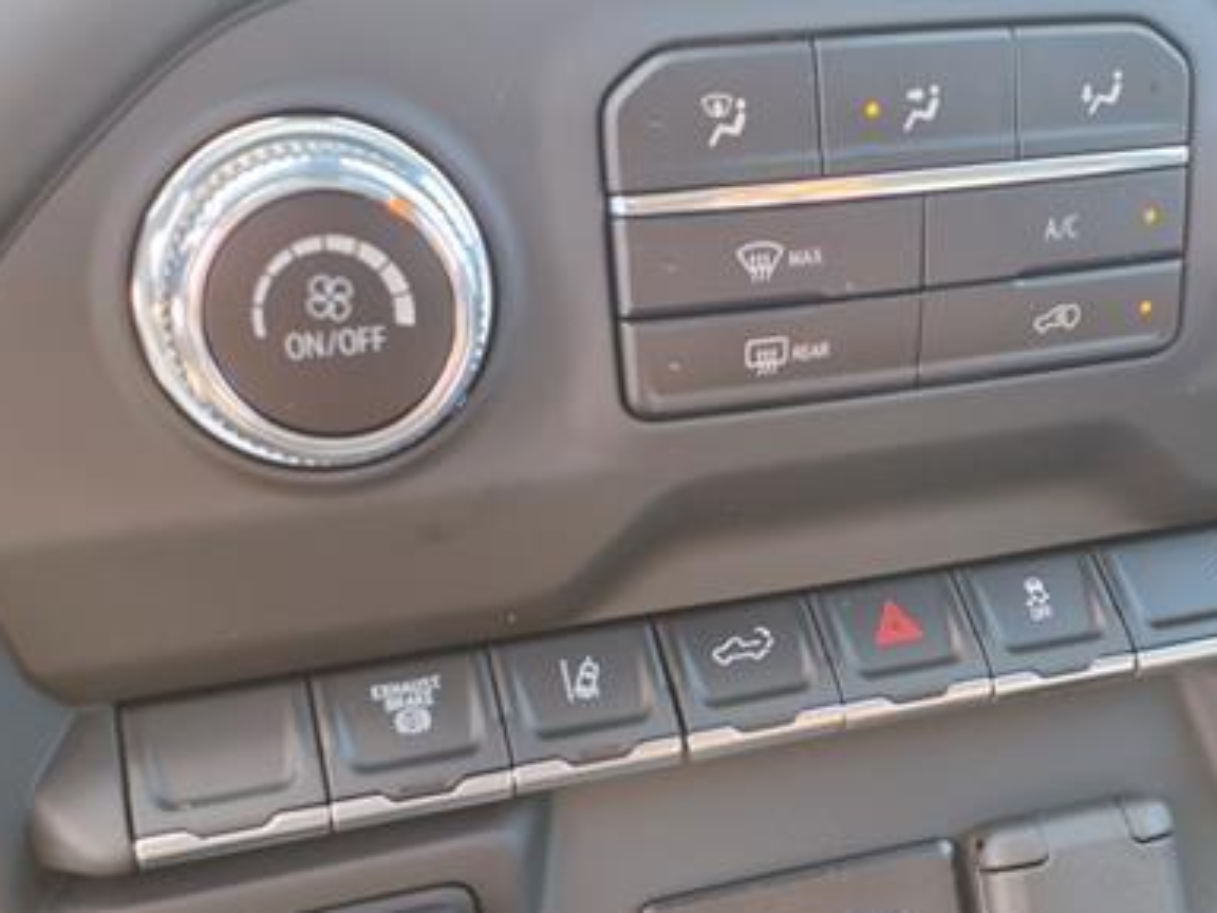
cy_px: 605
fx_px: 1582
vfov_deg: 31.9
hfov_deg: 41.8
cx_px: 745
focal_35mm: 45
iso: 64
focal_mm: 3.58
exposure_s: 1/40
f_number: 1.9
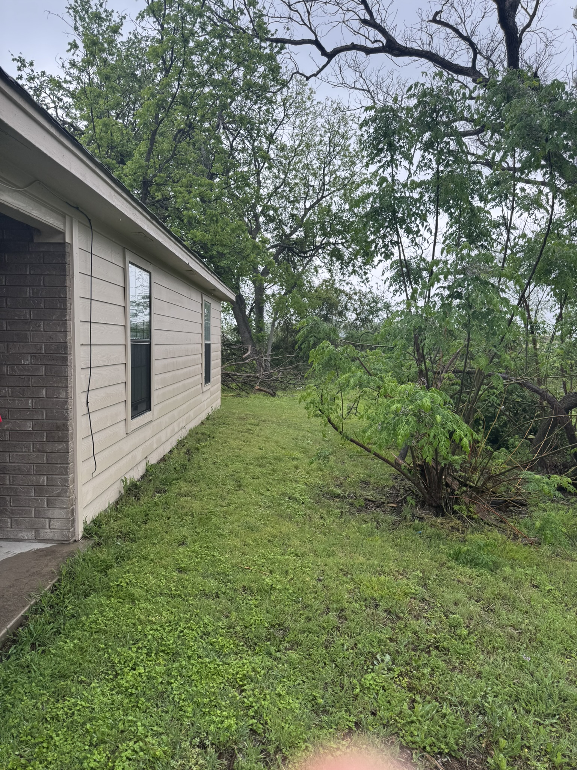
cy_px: 385
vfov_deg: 71.6
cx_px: 288
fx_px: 533
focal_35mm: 24
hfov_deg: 56.8
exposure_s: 1/218
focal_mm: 6.76
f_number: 1.78
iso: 64
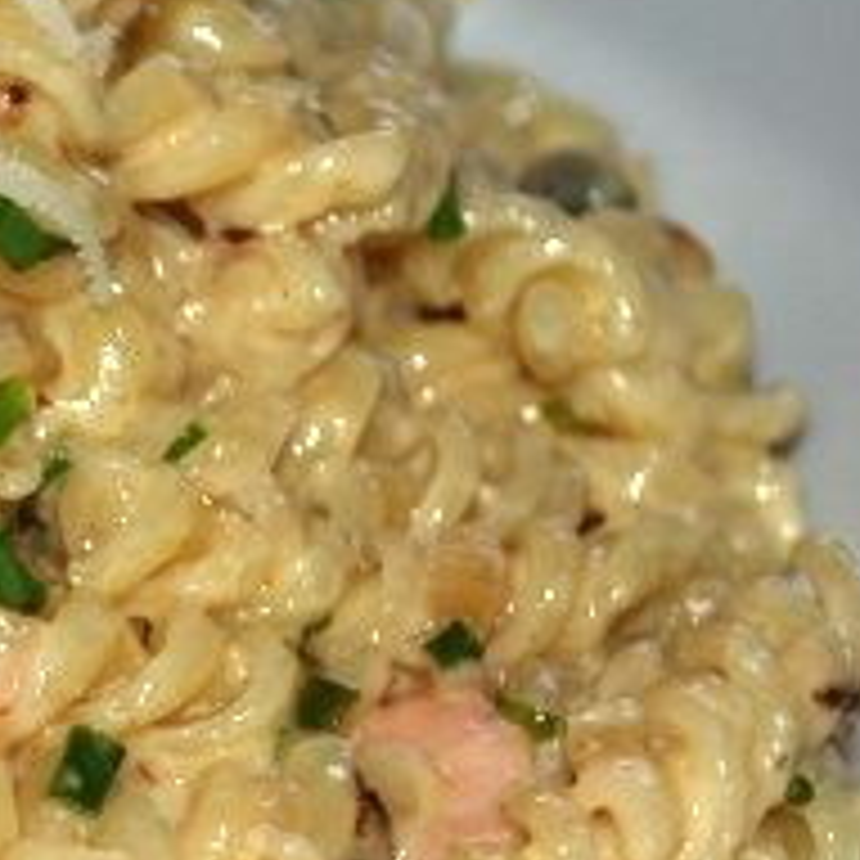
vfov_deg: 5.3
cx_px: -653
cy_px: 563
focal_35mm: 332
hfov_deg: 5.2
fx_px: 9332
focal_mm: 62
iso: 160
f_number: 5.3
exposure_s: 1/60
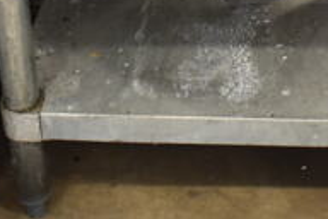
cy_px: -87
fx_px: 783
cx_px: 220
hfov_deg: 23.5
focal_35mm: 86
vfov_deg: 15.0
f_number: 3.5
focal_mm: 18
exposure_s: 1/30
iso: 1250
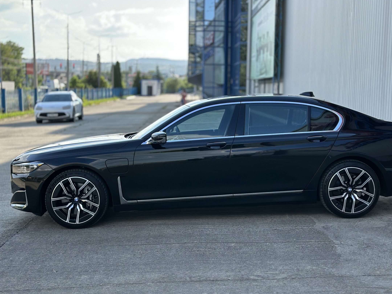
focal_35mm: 57
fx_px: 645
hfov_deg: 33.8
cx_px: 215
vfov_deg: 25.7
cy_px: 144
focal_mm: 6.86
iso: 80
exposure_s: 1/1751
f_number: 1.78
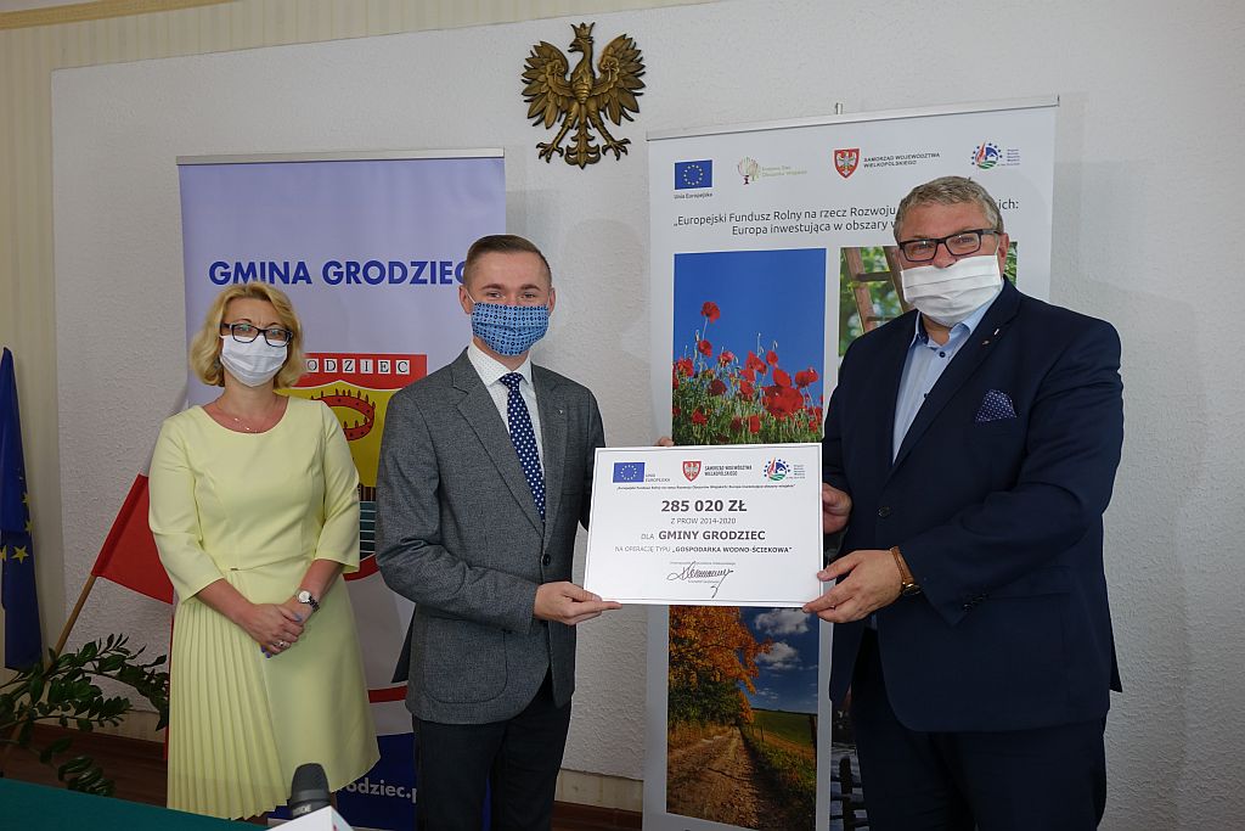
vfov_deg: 43.6
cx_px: 622
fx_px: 1038
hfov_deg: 61.9
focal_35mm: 30
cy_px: 416
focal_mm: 10.91
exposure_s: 1/30
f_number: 2.8
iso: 250
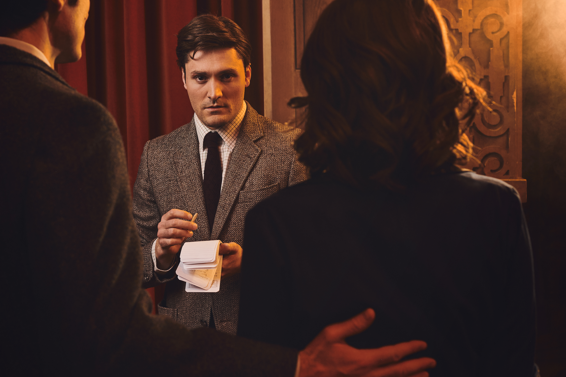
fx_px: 1038
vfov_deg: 20.6
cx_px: 210
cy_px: 195
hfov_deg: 30.4
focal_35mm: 66
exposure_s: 1/200
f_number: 5.6
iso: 640
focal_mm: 50
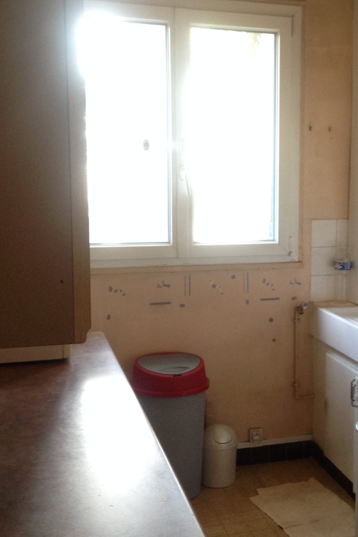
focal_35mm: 53
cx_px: 280
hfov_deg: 25.1
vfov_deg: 37.5
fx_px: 791
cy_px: 279
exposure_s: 1/20
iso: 125
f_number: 2.4
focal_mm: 4.12
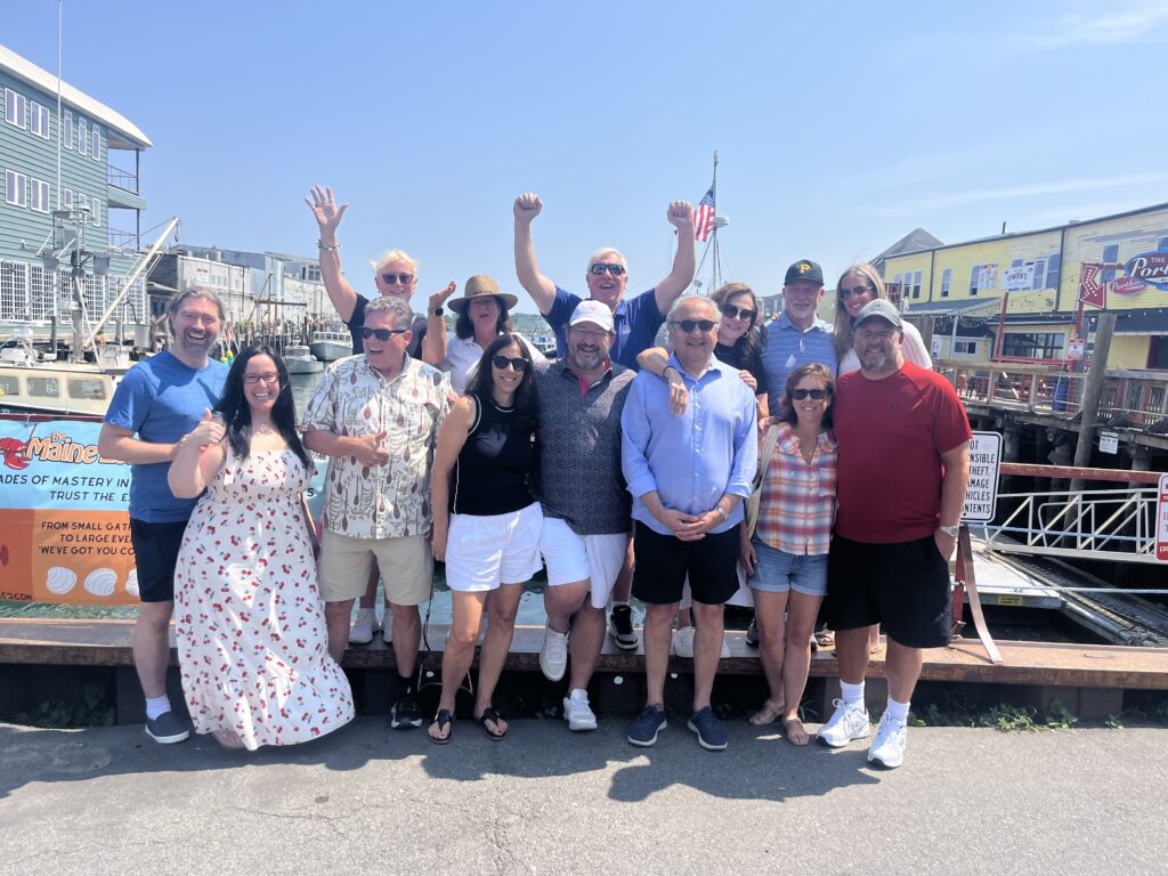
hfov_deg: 67.3
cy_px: 438
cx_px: 584
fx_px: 877
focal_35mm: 26
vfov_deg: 53.1
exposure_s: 1/3135
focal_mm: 5.1
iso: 50
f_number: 1.6
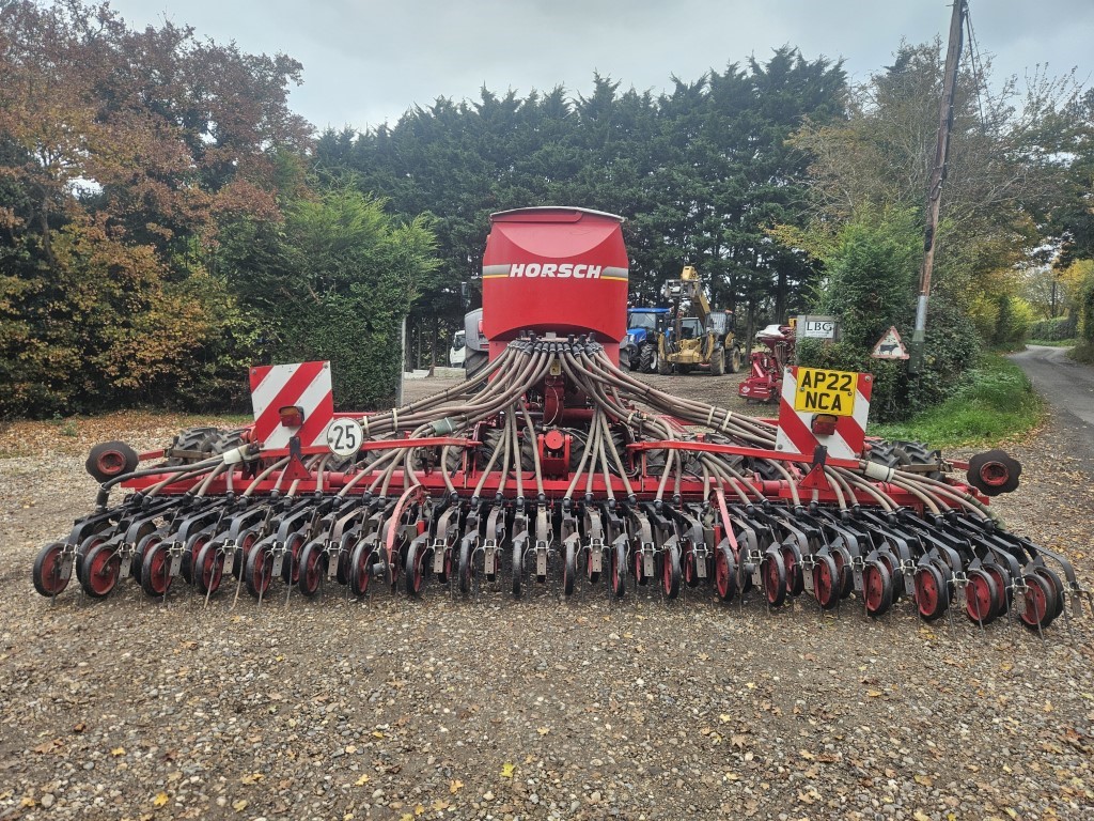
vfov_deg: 58.9
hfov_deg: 73.9
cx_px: 547
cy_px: 410
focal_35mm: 23
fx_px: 727
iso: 100
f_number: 1.8
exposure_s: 1/100
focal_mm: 5.4
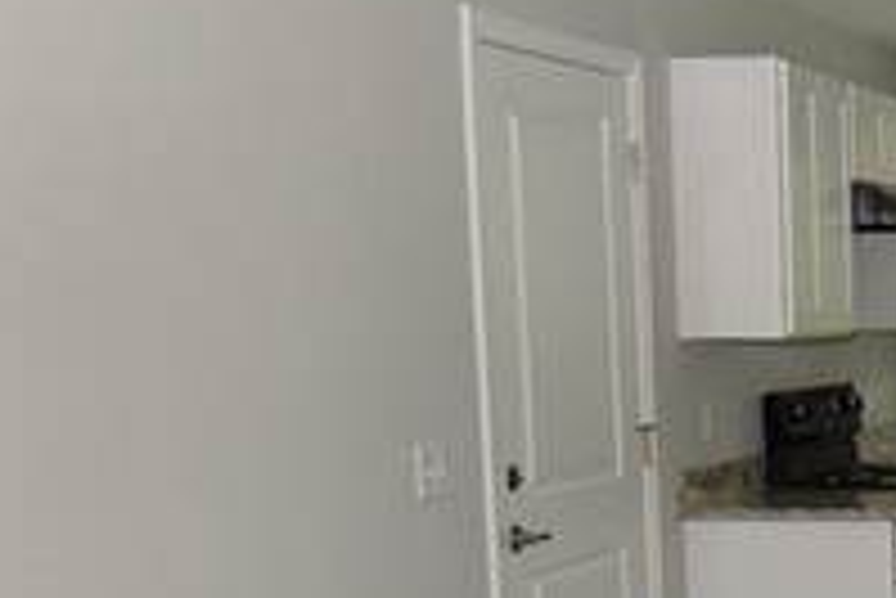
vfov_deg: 17.1
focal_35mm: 77
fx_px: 1918
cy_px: 679
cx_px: 1211
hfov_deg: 22.9
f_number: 5
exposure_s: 1/100
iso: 800
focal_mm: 10
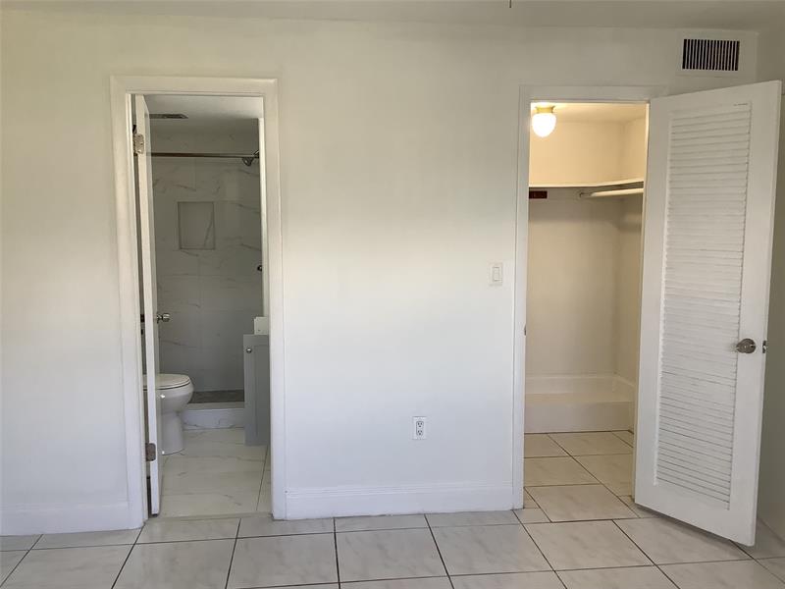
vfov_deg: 45.4
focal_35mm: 31
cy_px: 294
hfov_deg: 58.4
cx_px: 392
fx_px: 703
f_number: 2.4
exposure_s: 1/60
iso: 64
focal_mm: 3.3
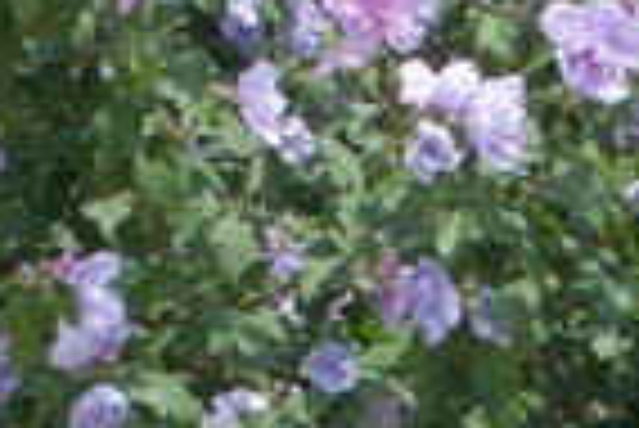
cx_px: 598
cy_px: 746
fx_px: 5366
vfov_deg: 4.5
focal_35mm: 302
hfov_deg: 6.8
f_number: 8
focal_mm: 28
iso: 400
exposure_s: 1/250
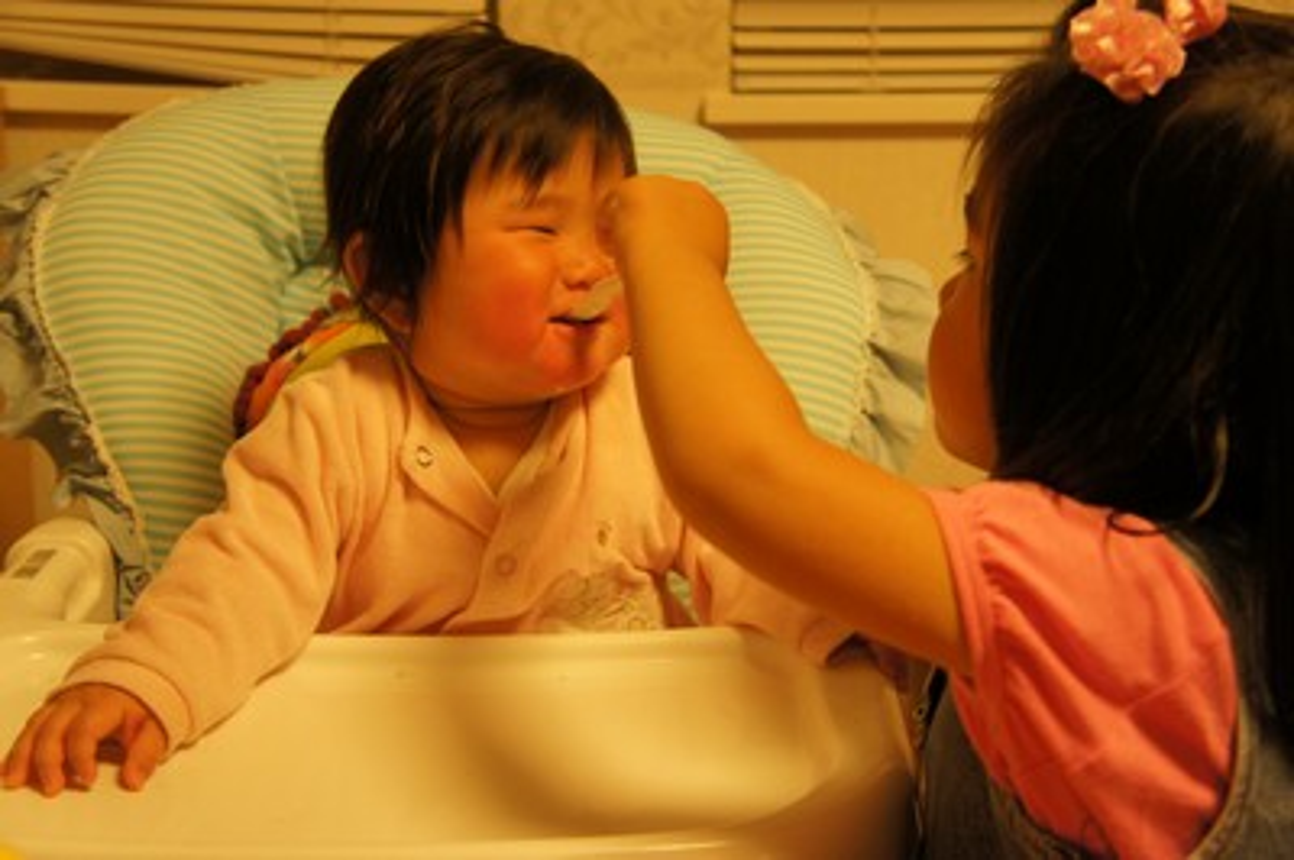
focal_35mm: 50
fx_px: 1778
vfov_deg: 27.2
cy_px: 430
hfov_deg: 40.0
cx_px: 647
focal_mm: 33
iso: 500
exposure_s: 1/40
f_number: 4.5
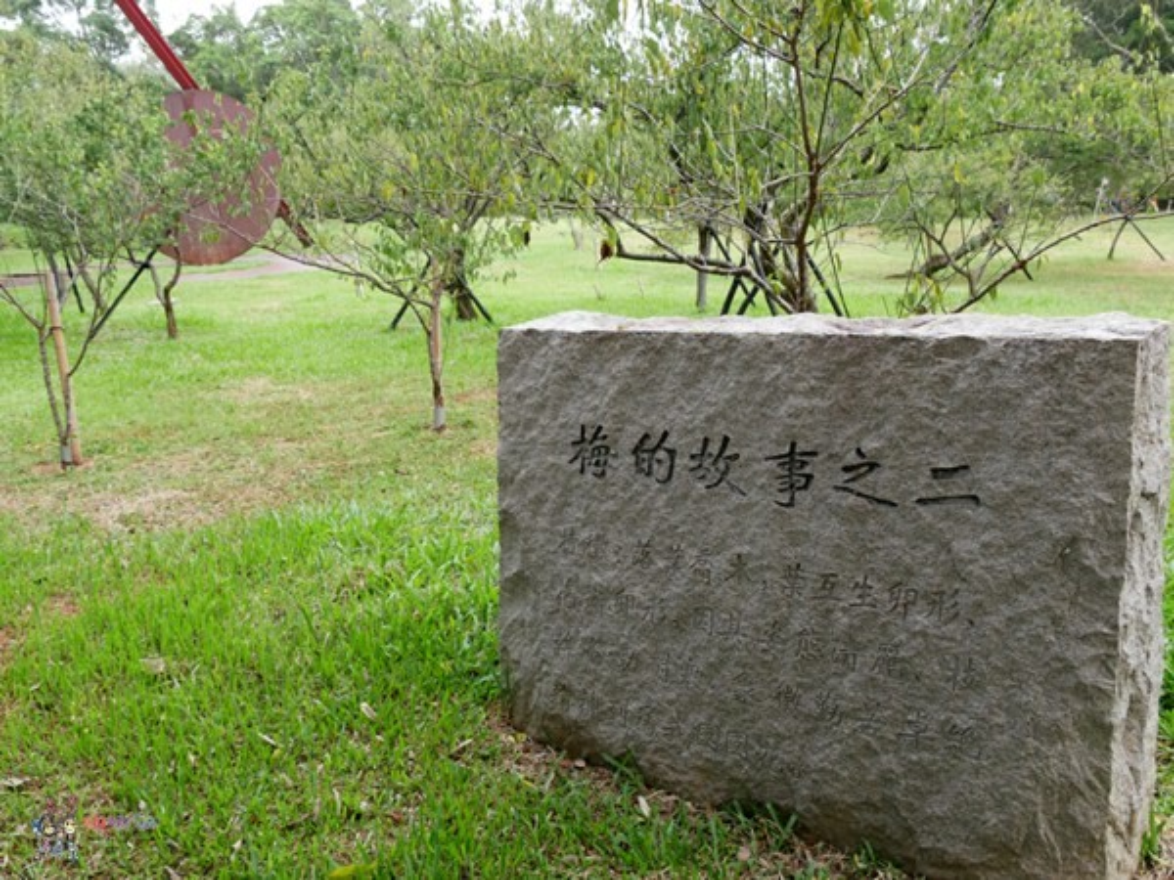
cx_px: 587
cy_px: 440
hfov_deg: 60.0
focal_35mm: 30
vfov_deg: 46.8
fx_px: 1017
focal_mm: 15
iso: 400
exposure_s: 1/125
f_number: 5.6
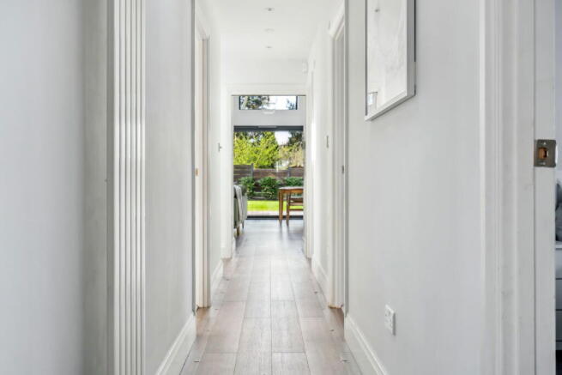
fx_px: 546
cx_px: 281
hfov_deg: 54.4
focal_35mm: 35
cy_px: 188
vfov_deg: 37.9
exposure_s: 1/40
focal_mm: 35
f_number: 8
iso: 640
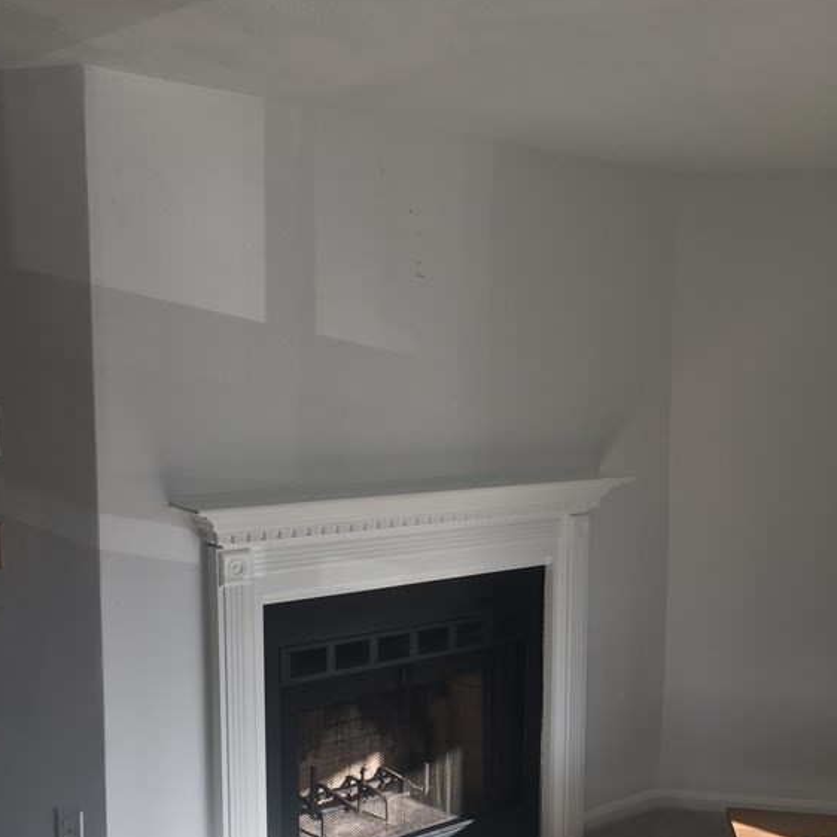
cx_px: 410
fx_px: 957
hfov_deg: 47.2
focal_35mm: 35
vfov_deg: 46.9
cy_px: 514
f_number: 2.2
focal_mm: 4.15
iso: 32
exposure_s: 1/126
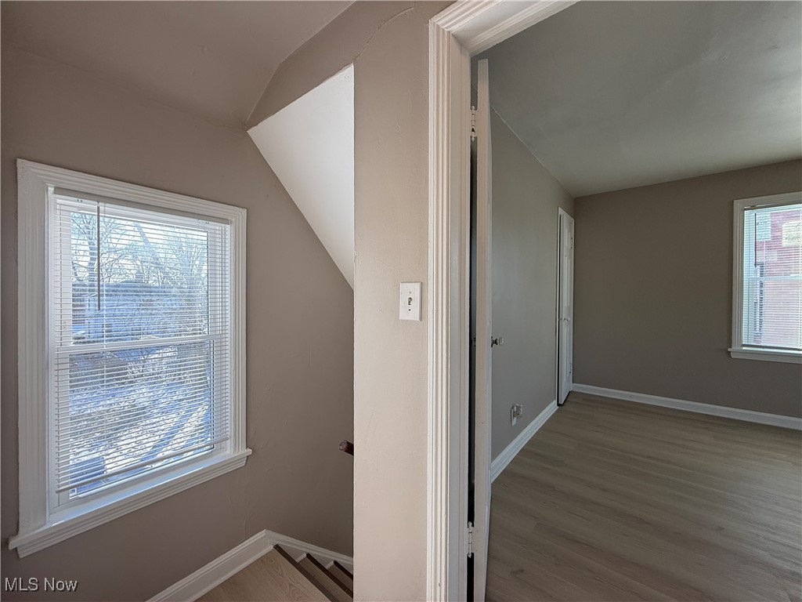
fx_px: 324
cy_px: 301
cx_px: 401
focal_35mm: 14
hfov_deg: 102.1
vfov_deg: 85.7
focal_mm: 2.22
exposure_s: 1/120
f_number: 2.2
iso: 64
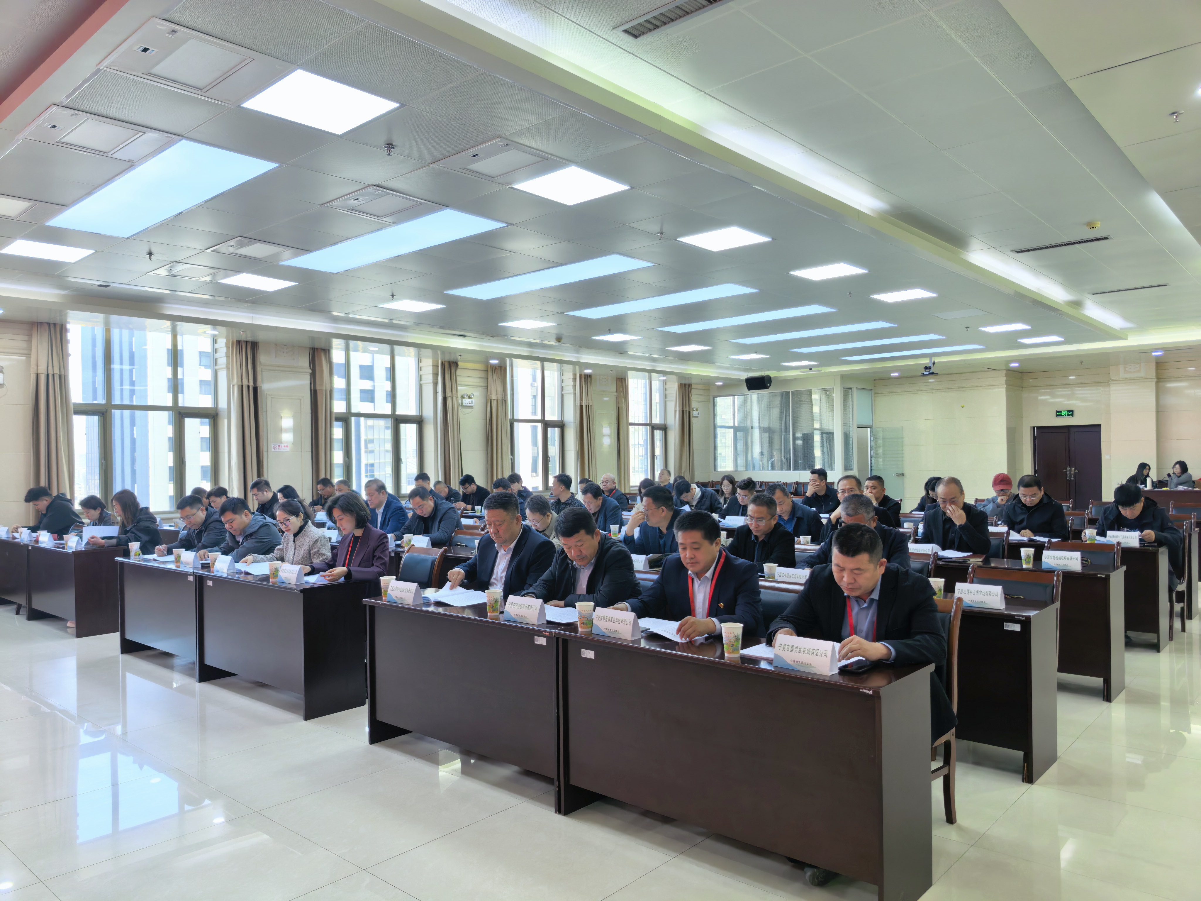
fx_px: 833
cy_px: 450
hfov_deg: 71.6
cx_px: 600
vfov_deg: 56.8
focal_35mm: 24
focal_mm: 5.75
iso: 80
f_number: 1.4
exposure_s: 1/100
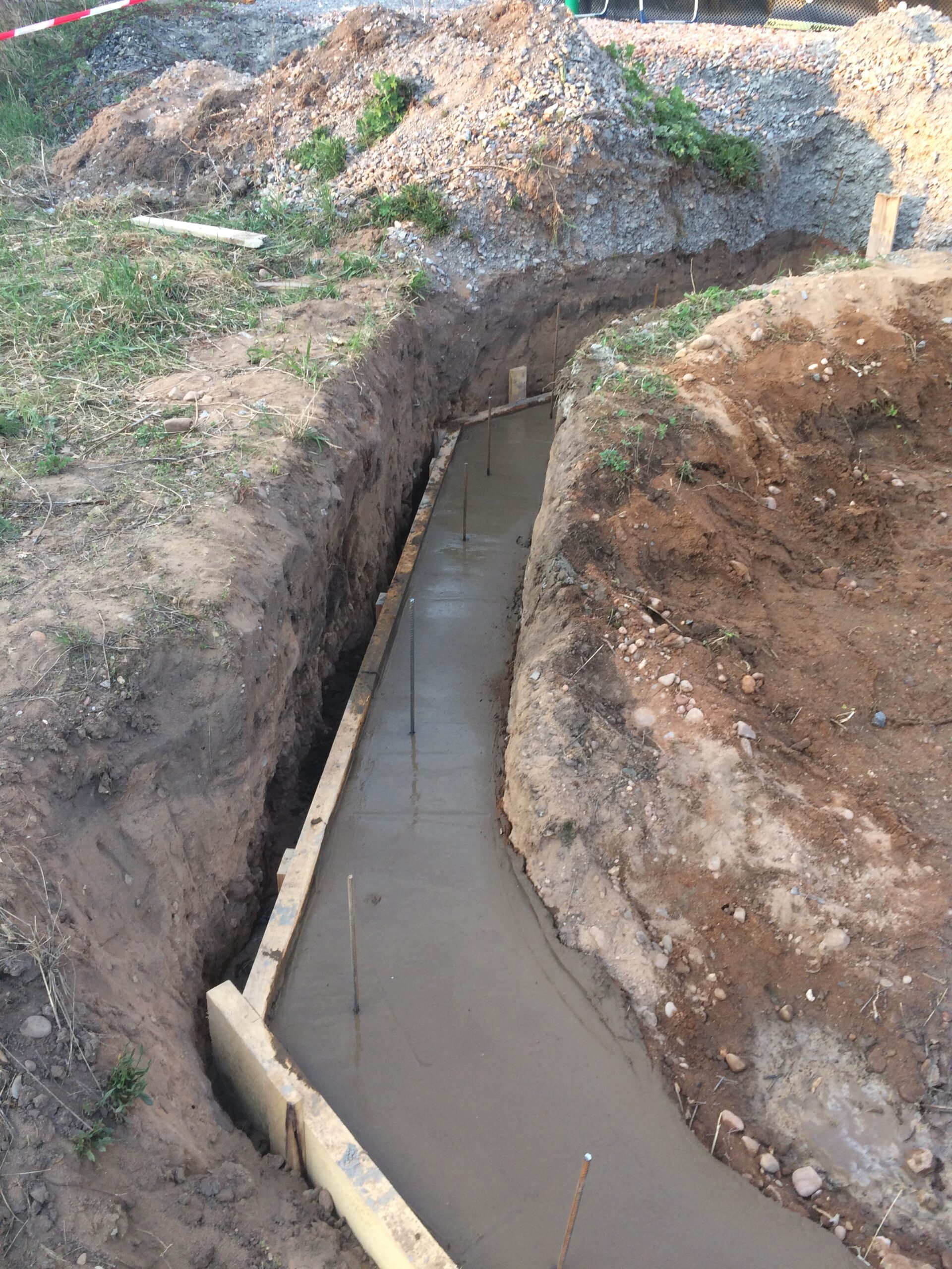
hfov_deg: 48.2
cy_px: 634
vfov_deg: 61.7
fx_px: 1063
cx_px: 476
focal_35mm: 29
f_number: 2.2
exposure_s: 1/100
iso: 50
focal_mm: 4.15
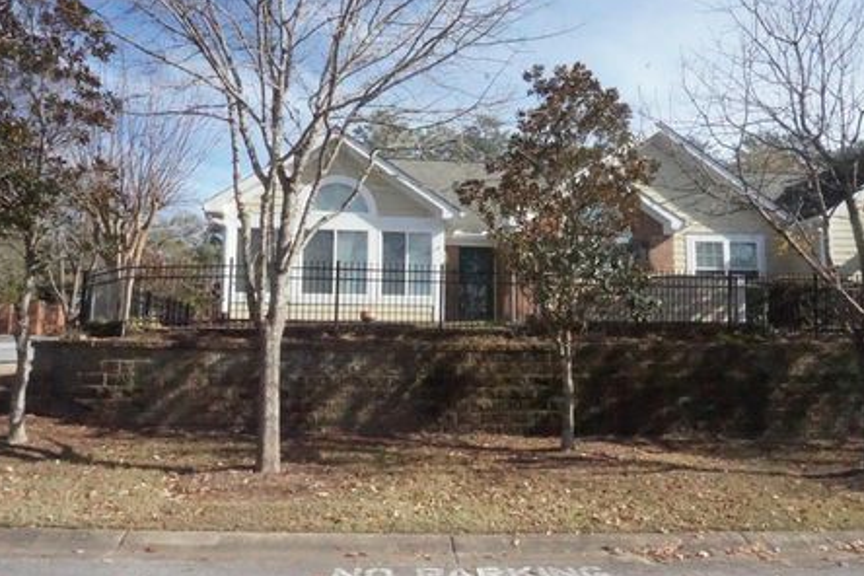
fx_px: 648
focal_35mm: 27
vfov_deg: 47.9
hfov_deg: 67.3
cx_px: 465
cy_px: 285
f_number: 22
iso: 25600
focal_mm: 16
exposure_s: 1/4000
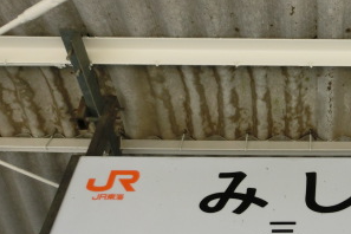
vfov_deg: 24.2
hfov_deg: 33.3
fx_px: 546
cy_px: 135
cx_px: 333
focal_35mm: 56
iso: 80
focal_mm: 4.5
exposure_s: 1/125
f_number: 3.5
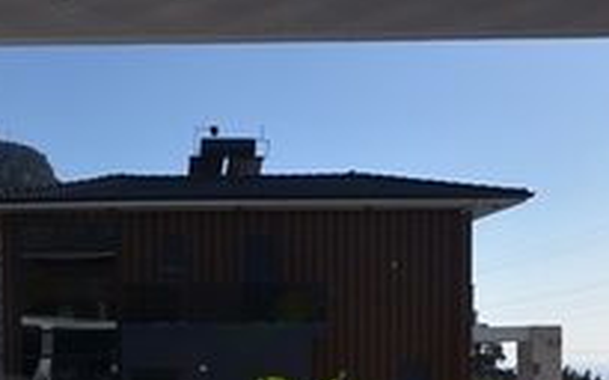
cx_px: 105
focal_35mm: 54
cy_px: 401
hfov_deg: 36.0
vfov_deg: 22.8
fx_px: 896
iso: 100
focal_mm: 10
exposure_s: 1/400
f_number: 9
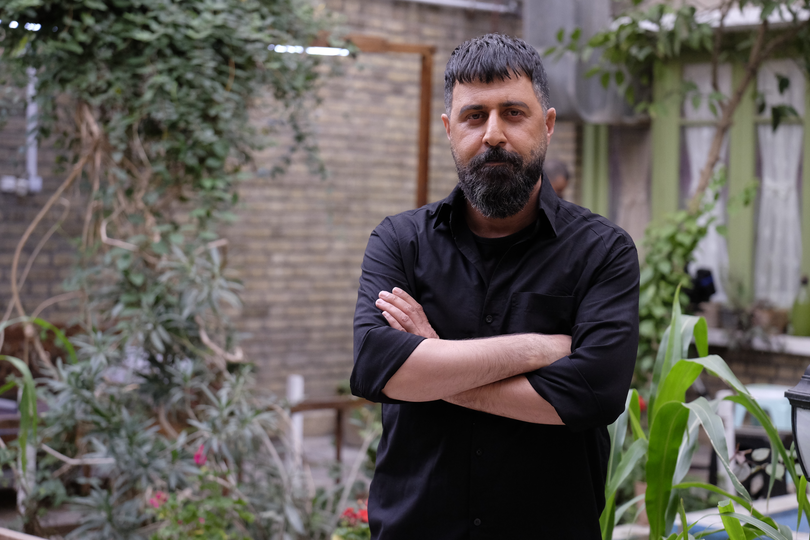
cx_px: 403
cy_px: 268
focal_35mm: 76
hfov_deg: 26.7
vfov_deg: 17.9
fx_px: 1710
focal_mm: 50
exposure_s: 1/400
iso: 1600
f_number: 2.8
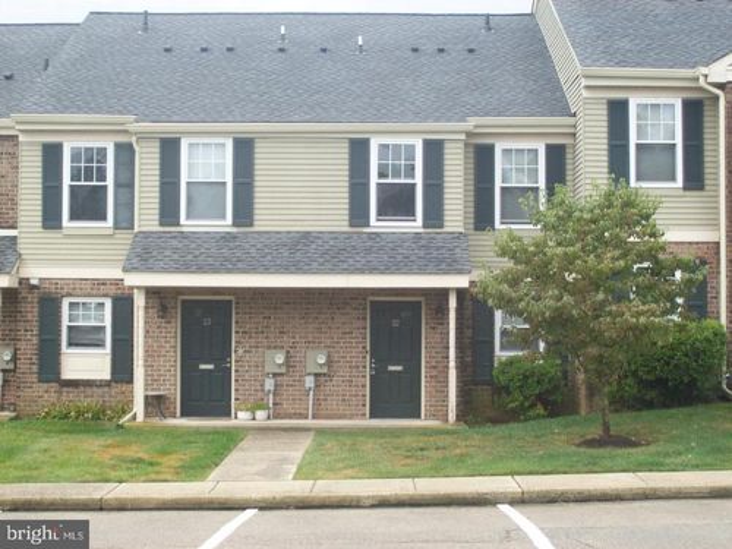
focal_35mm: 70
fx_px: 1480
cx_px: 366
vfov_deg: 21.0
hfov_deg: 27.8
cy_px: 274
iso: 80
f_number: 3.8
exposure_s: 1/337
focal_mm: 11.6
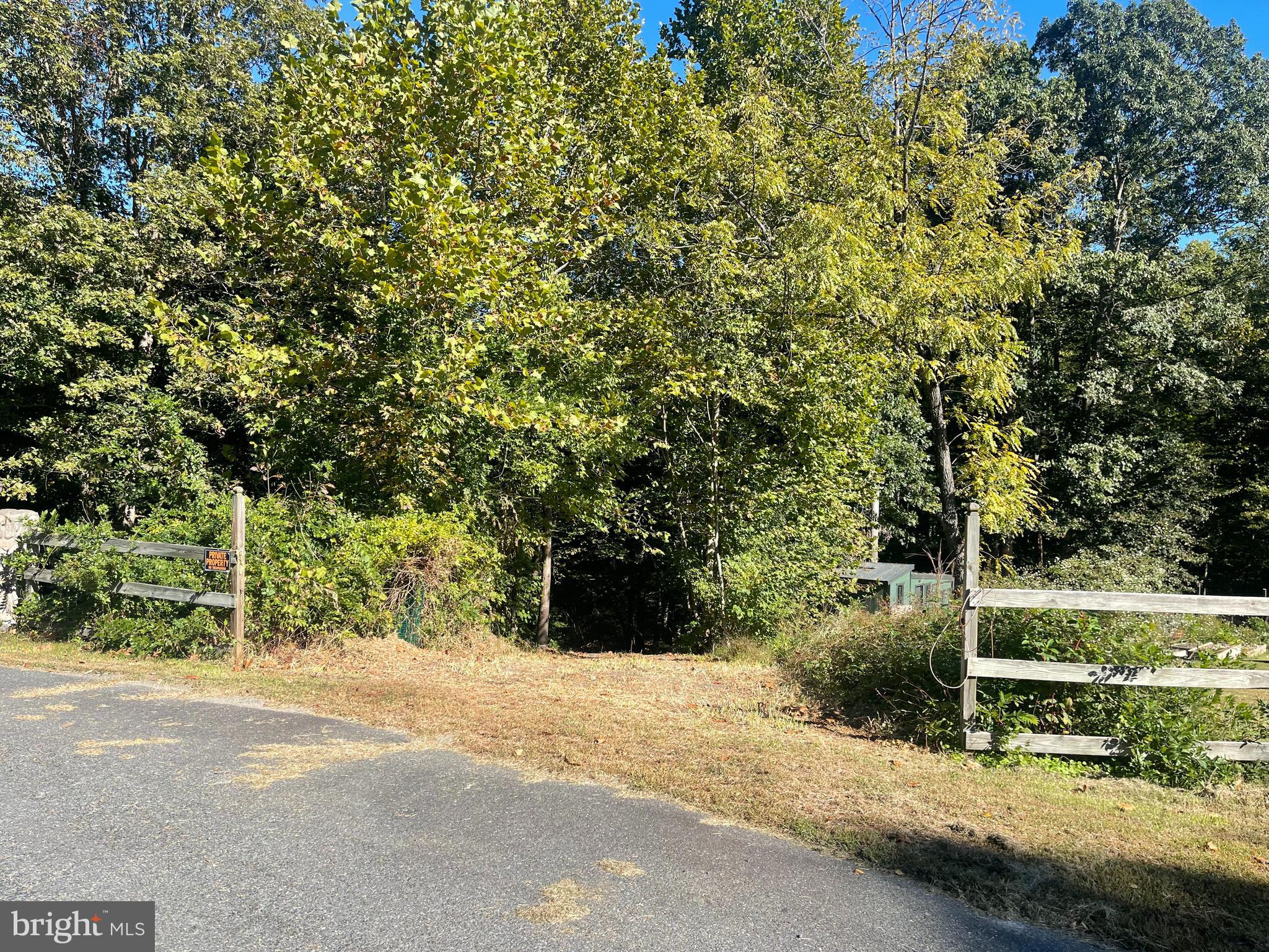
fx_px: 916
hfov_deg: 69.4
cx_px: 634
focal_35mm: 25
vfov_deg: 54.9
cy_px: 476
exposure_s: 1/1420
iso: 32
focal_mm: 5.1
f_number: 1.6
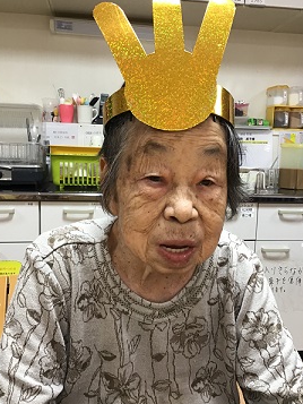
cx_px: 152
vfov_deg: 53.9
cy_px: 201
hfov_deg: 41.8
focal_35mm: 34
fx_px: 397
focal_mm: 3.3
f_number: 2.4
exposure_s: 1/30
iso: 50
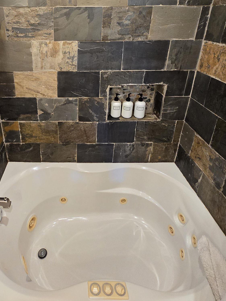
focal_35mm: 20
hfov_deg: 63.5
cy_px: 90
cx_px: 68
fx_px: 174
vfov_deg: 77.9
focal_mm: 2.2
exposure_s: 1/60
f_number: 2.2
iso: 400
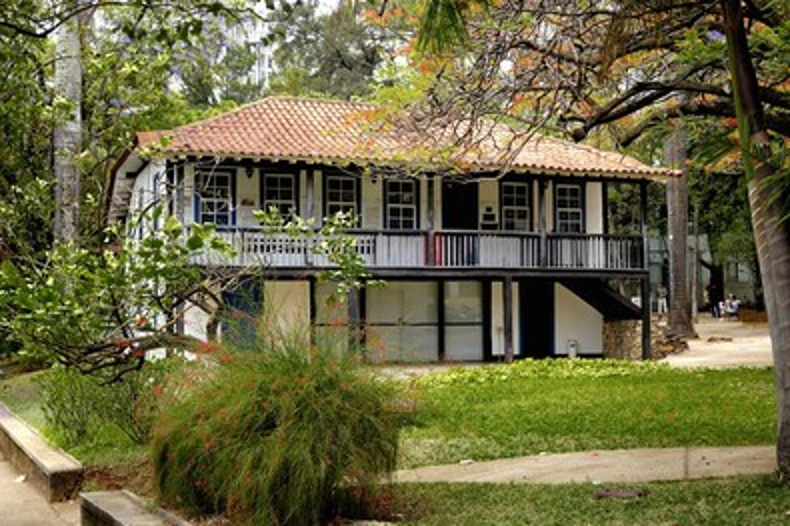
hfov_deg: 40.0
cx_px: 411
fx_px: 1086
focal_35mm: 50
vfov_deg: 27.2
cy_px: 266
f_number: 8
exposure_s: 1/80
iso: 160
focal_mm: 31
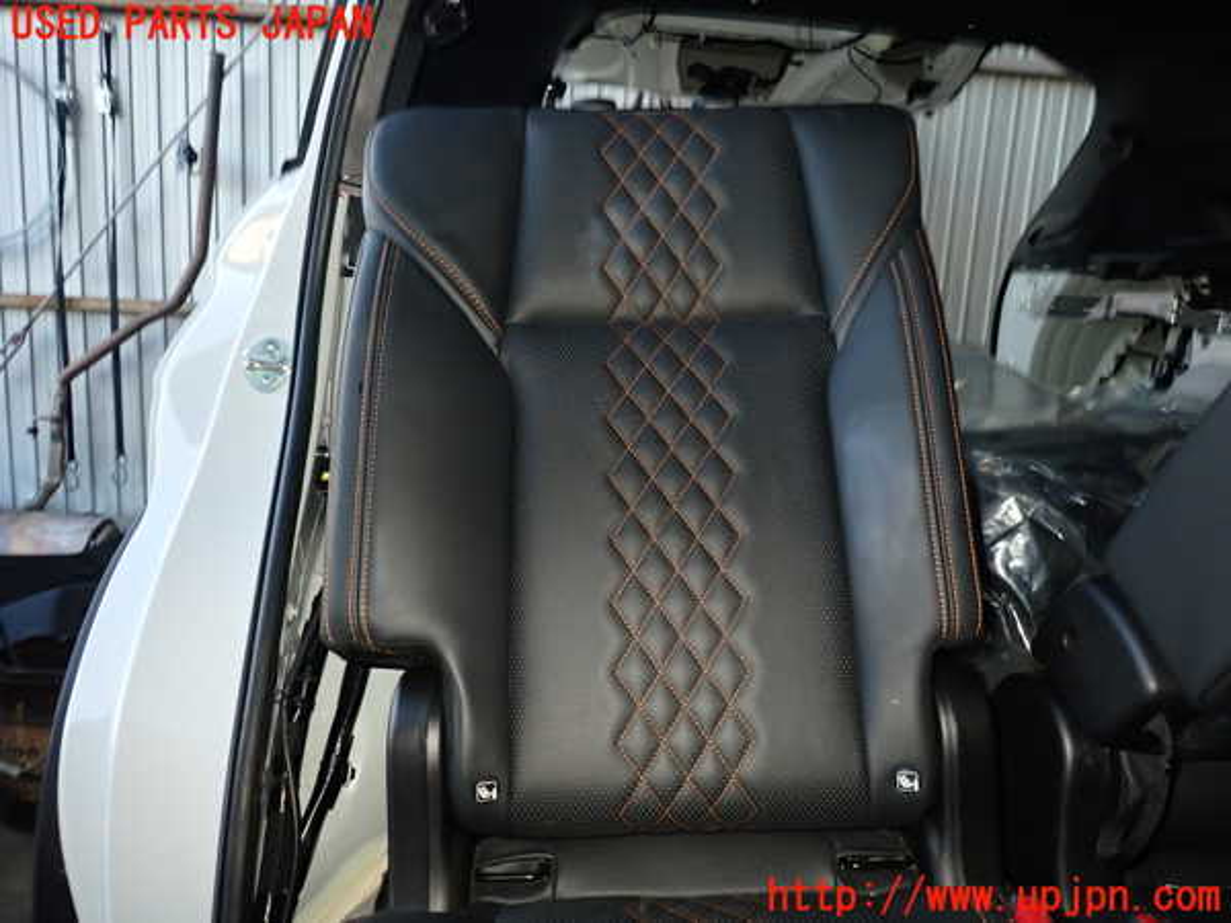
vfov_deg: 54.9
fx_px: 889
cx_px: 616
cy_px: 462
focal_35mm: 25
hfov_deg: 69.4
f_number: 5.6
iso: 320
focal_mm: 4.5
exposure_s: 1/30
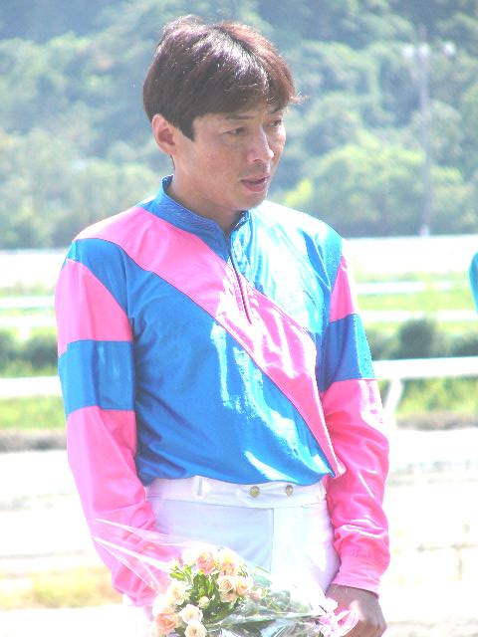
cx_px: 239
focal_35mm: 354
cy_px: 318
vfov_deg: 5.6
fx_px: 6518
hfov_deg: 4.2
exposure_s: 1/400
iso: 50
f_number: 6.5
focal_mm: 58.9
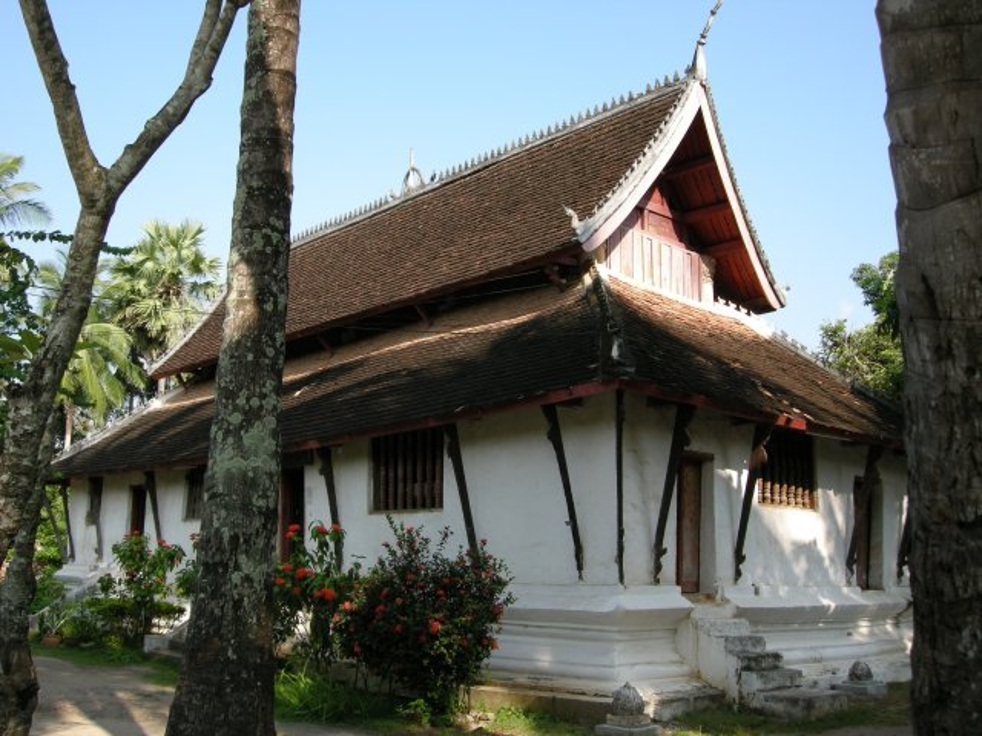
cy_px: 368
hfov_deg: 51.4
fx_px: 1021
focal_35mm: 36
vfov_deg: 39.7
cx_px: 491
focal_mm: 7.5
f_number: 4.8
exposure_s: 1/159
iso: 64
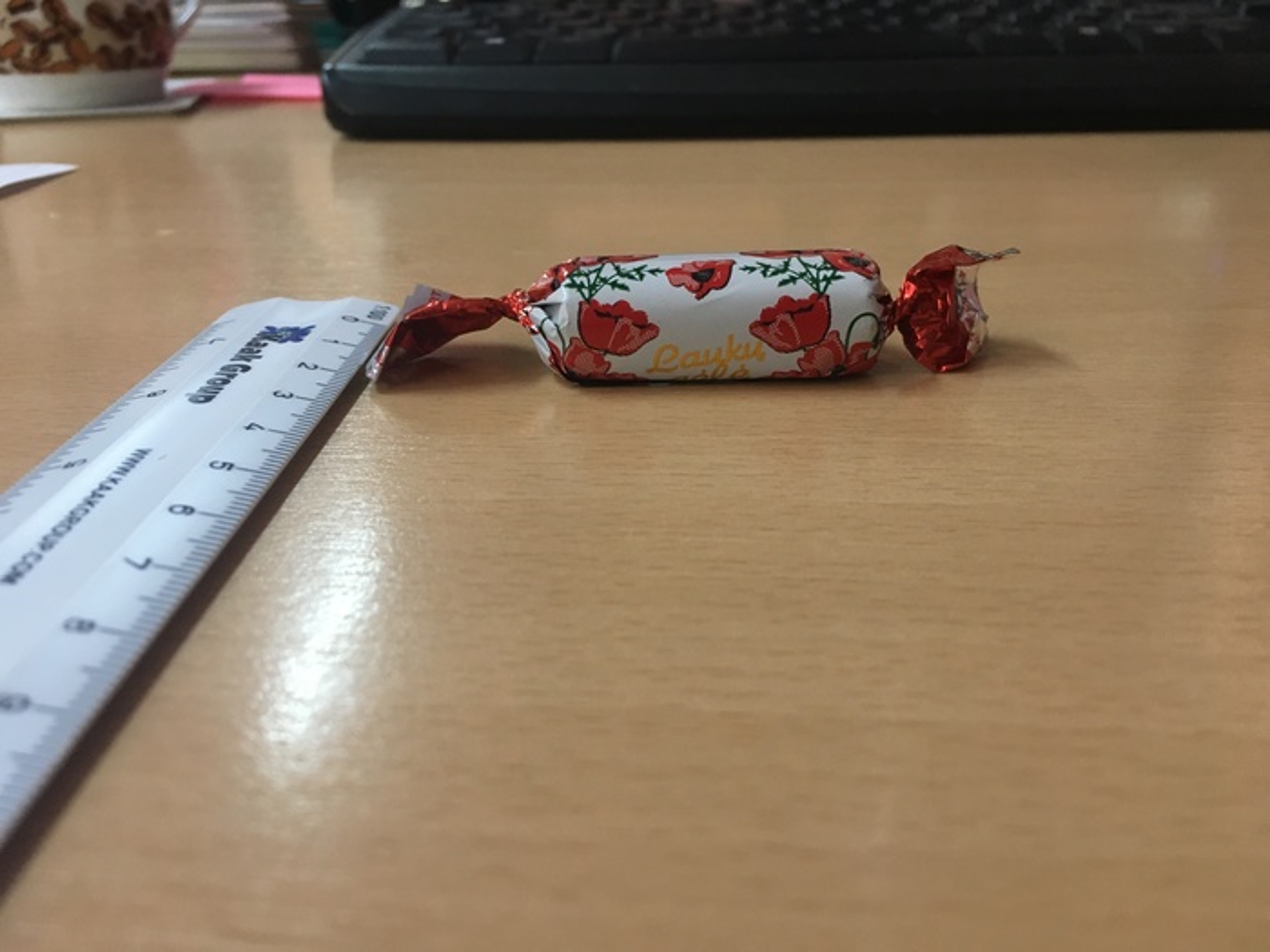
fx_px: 1064
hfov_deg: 61.7
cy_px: 476
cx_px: 635
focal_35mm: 29
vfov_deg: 48.2
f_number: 2.2
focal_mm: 4.15
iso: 125
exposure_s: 1/33
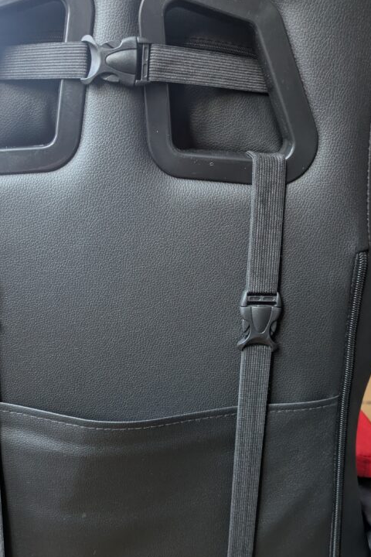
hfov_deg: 35.4
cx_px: 110
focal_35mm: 37
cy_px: 332
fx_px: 572
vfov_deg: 51.6
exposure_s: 1/25
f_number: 1.89
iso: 151
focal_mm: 5.43
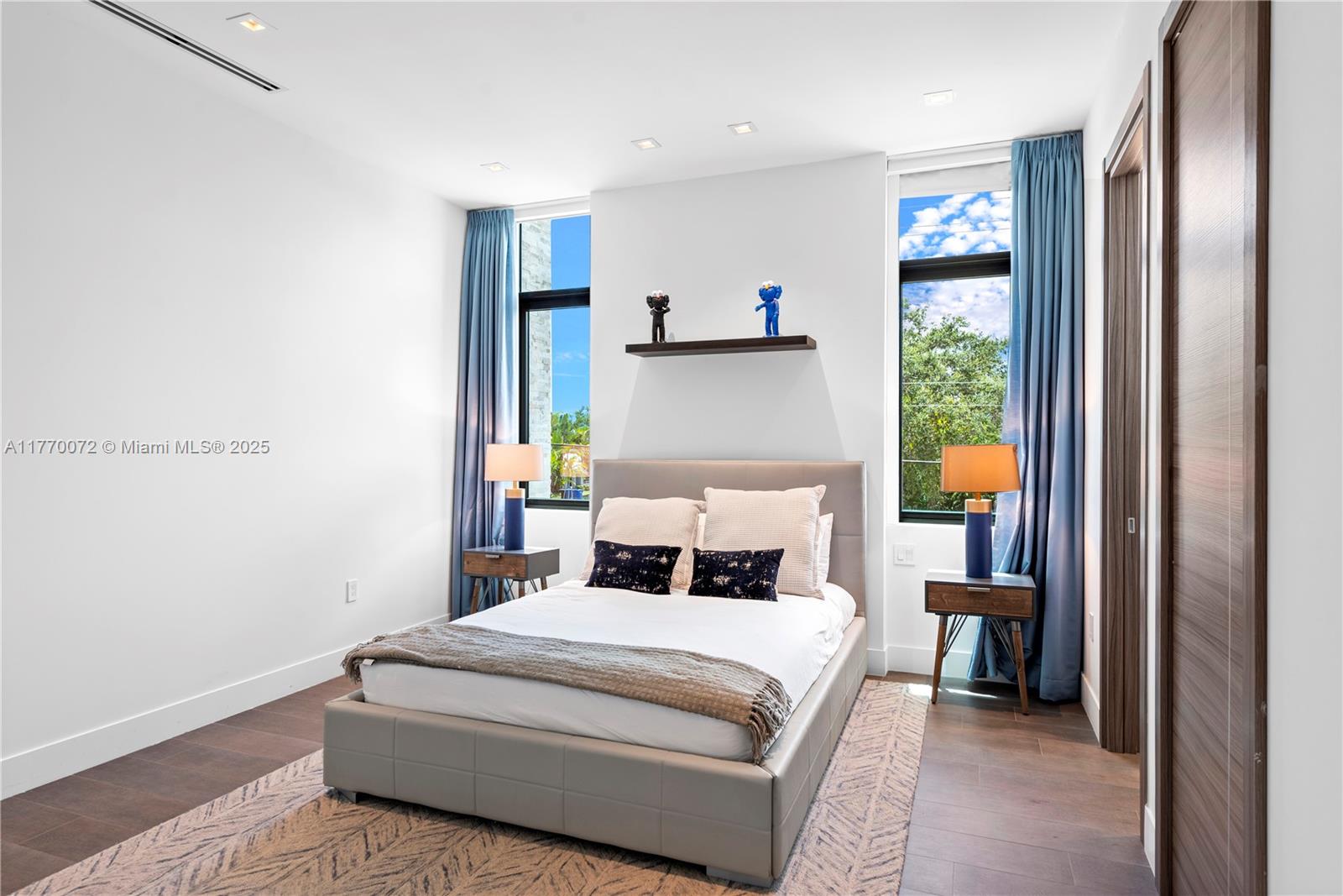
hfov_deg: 84.0
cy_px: 448
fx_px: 746
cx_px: 672
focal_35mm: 20
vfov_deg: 61.9
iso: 320
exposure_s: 1/10
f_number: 8
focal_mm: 20
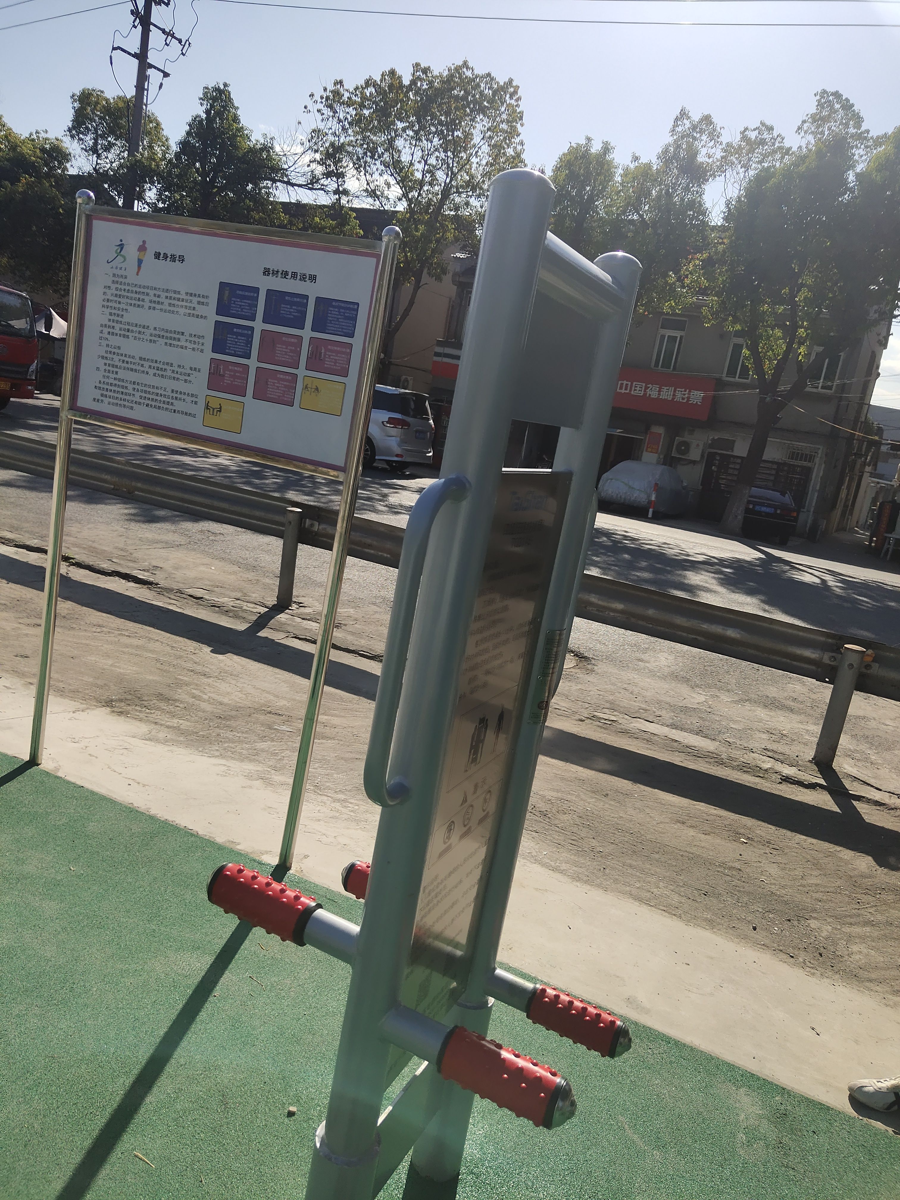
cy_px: 600
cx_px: 450
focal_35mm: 30
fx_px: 1040
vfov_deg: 60.0
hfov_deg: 46.8
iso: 50
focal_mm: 4.35
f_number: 1.79
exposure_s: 1/10000
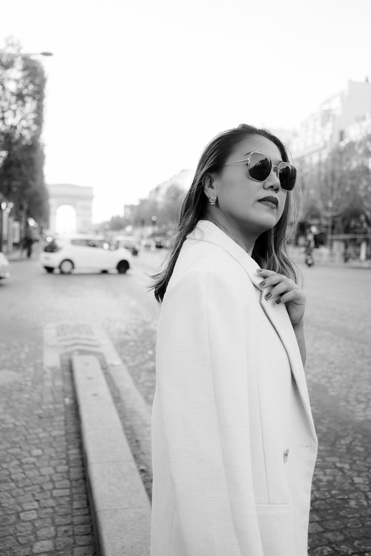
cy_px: 278
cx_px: 186
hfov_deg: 37.9
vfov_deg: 54.4
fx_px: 541
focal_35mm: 35
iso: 100
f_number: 3.5
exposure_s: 1/125
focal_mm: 35
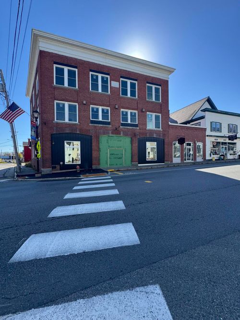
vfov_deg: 102.1
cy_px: 160
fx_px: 129
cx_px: 120
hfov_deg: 85.7
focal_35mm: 14
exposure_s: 1/418
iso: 40
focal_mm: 2.22
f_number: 2.2
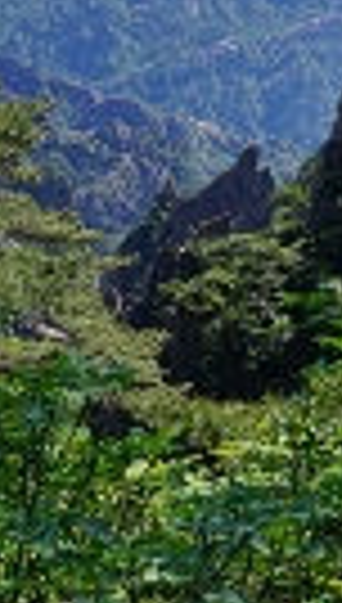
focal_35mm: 103
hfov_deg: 11.8
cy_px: 20
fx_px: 1650
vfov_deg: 20.2
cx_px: 248
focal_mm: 22
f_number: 10
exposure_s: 1/160
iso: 100
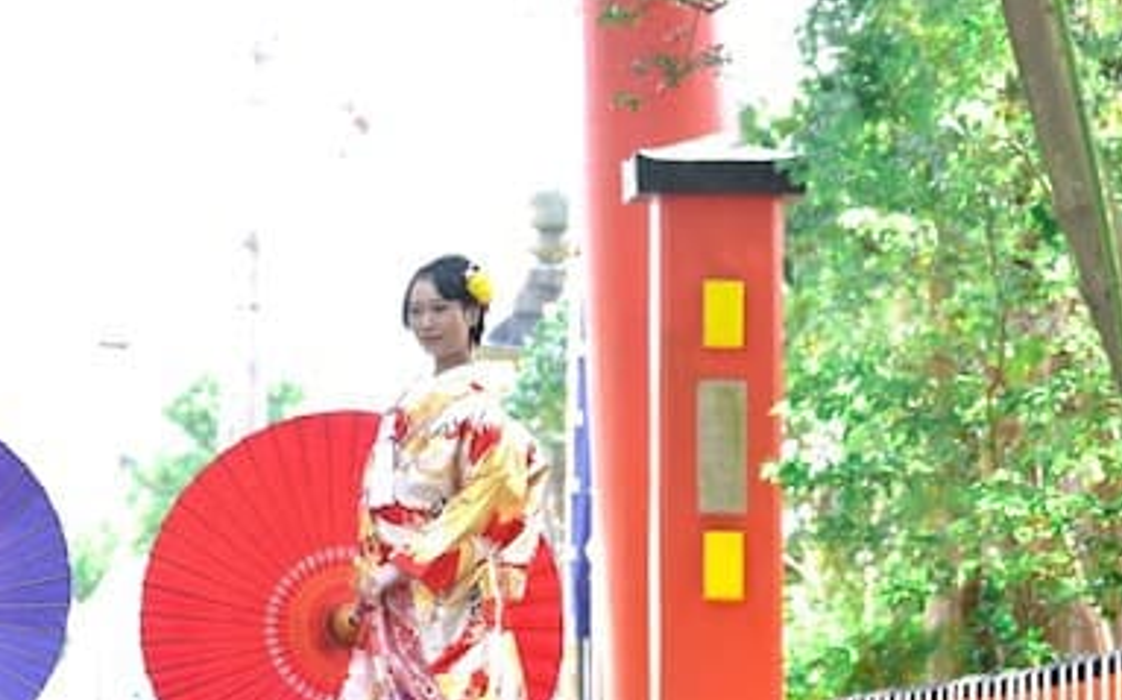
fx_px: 8955
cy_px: 12
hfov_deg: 7.1
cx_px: 32
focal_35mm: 293
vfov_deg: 4.5
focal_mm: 110
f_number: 5.6
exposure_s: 1/320
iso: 2000
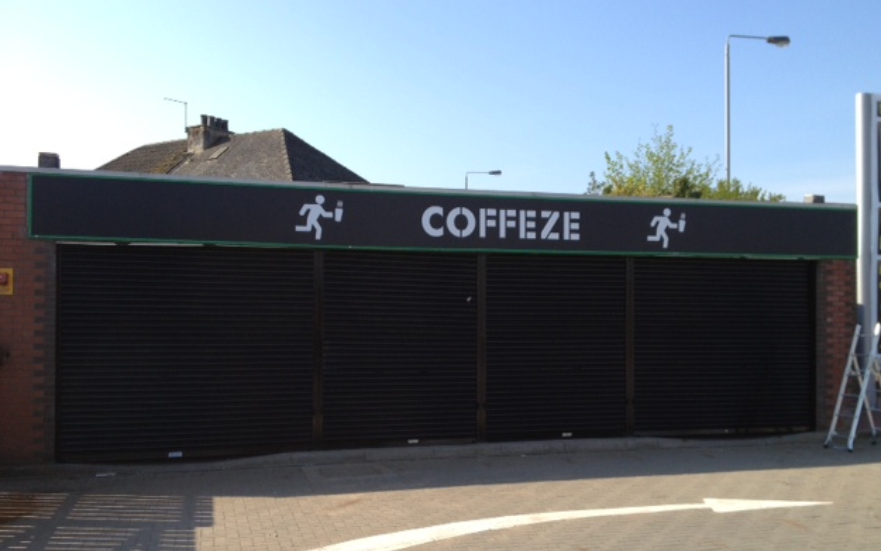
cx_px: 448
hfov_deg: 51.5
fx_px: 913
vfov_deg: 33.6
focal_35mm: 38
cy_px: 300
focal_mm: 4.28
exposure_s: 1/890
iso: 64
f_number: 2.4
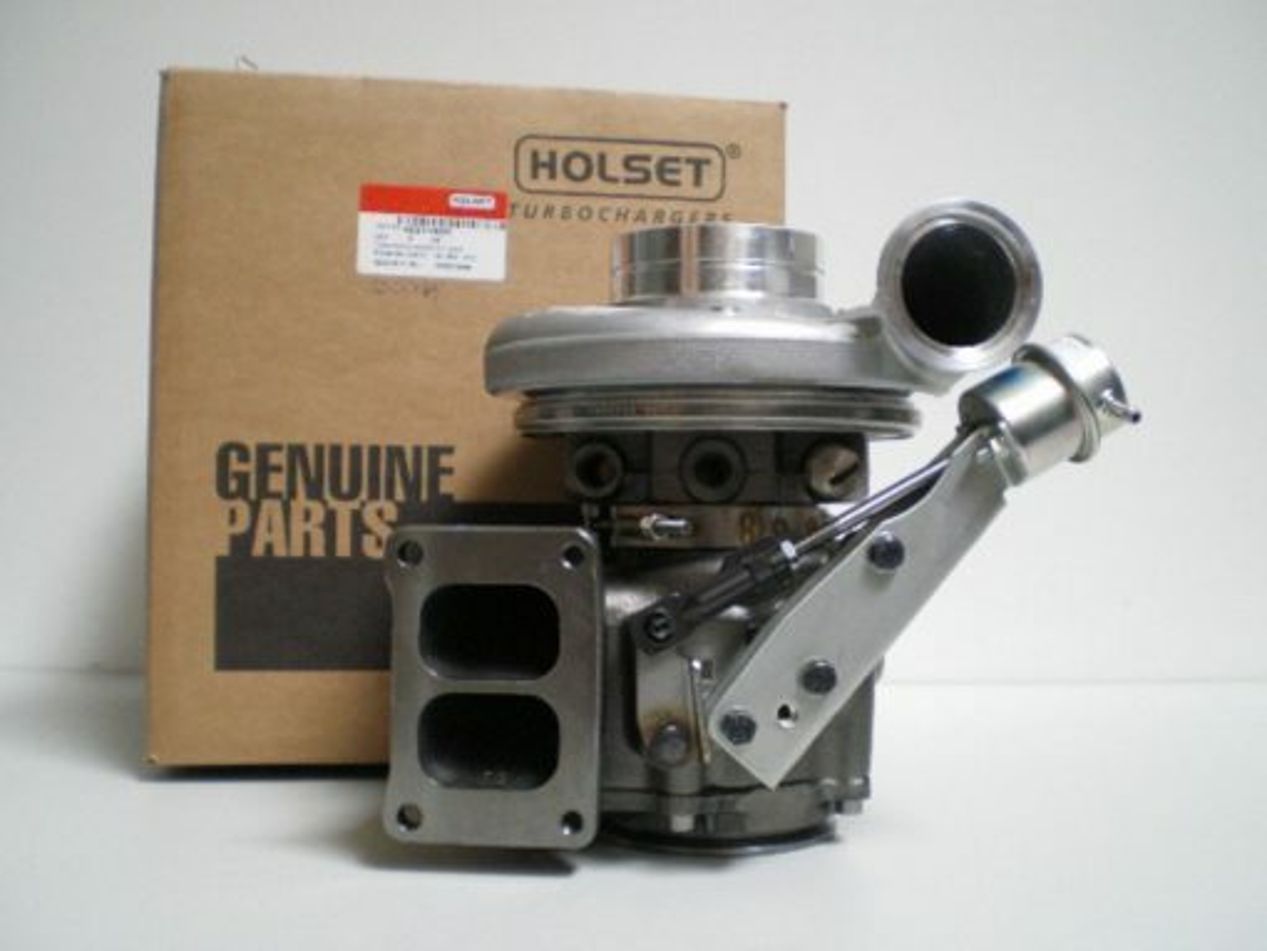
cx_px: 634
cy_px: 476
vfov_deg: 37.8
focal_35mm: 38
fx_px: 1392
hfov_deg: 49.0
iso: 400
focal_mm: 6.3
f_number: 3.1
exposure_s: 1/15
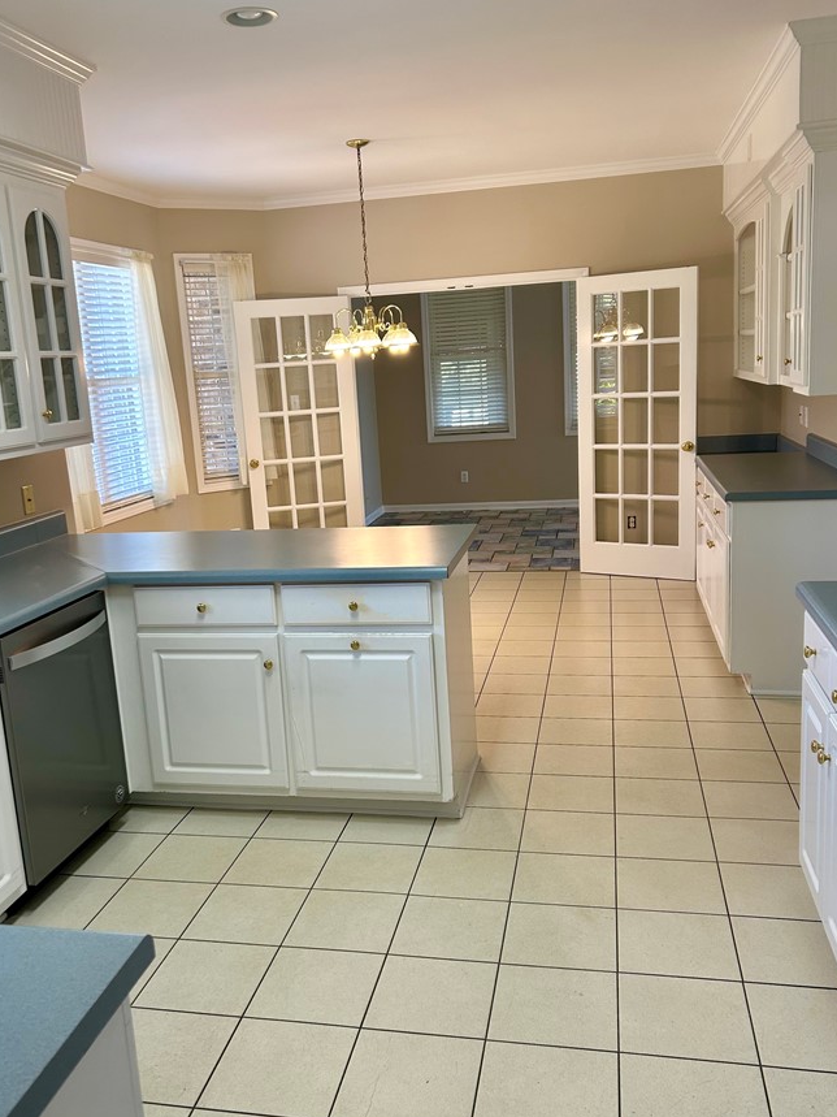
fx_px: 1000
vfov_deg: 58.4
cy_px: 551
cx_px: 389
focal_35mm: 31
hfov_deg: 45.4
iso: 100
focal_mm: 5.7
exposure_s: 1/120
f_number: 1.5
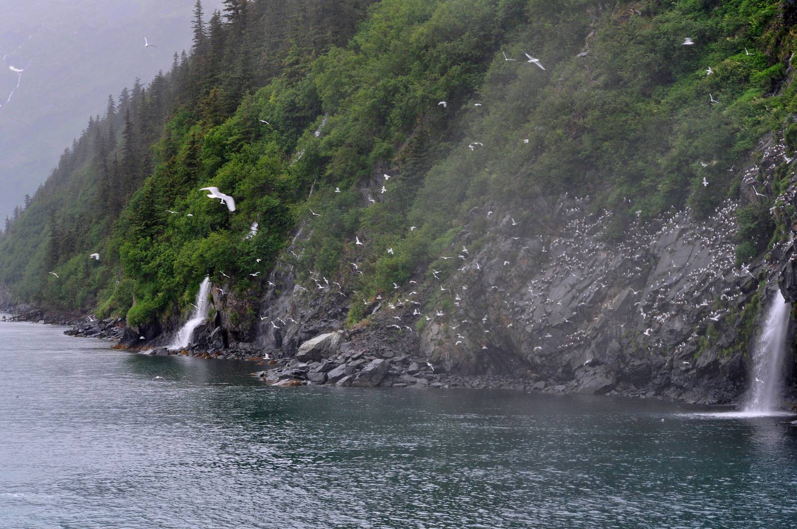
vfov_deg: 13.0
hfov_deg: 19.5
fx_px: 2321
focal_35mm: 105
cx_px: 398
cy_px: 264
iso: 400
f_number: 9
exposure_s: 1/125
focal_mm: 70
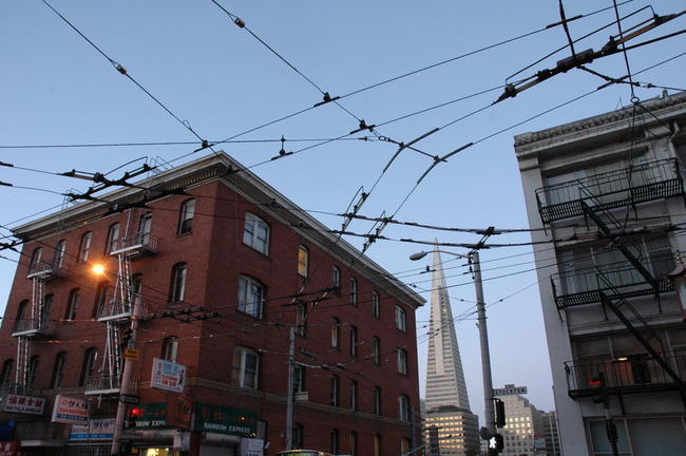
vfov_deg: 47.8
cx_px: 343
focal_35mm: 27
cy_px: 228
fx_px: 514
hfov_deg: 67.4
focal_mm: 18
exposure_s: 1/8
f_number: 8
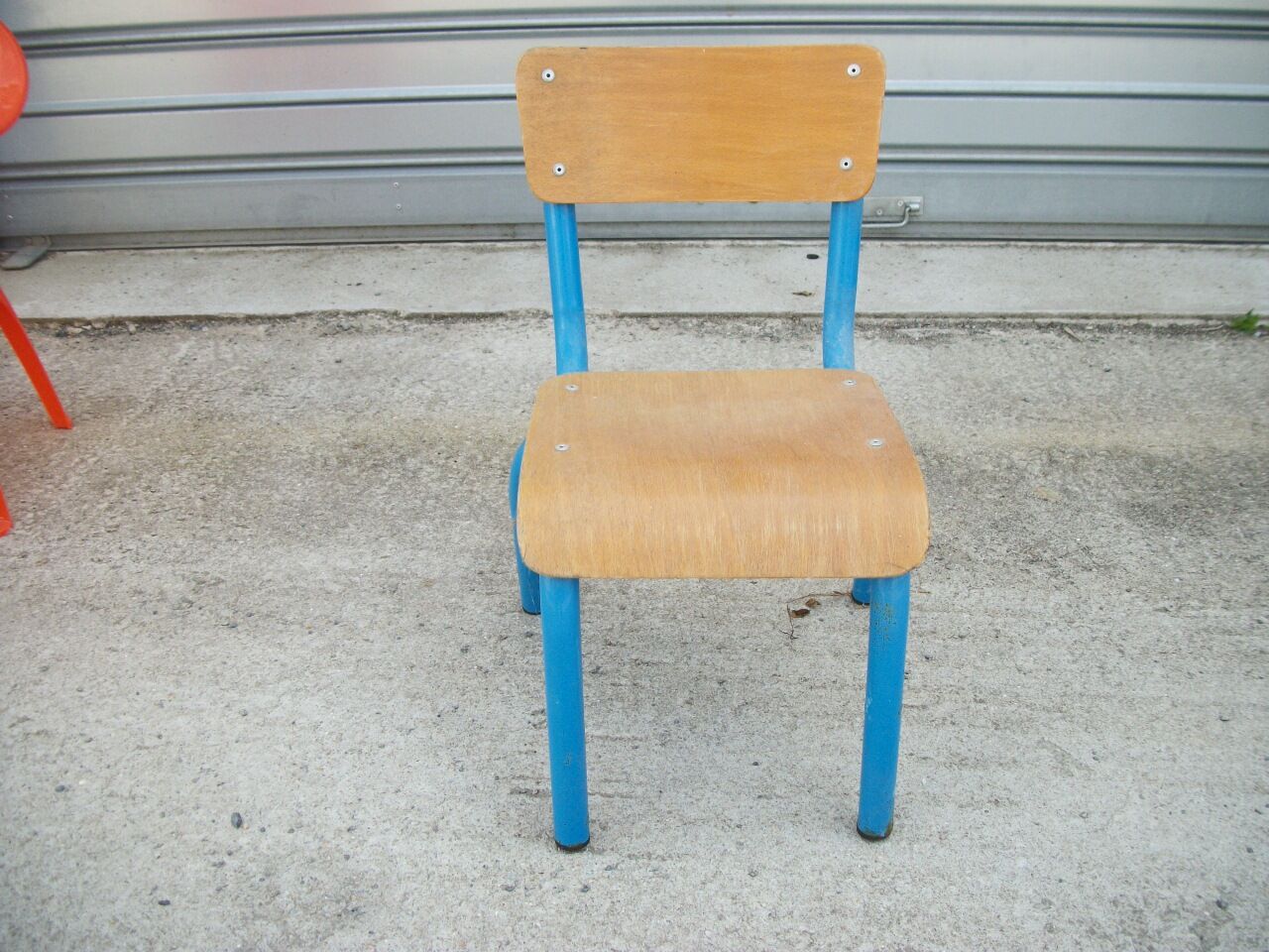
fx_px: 1173
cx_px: 634
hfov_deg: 56.8
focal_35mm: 32
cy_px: 476
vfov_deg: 44.2
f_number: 2.9
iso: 80
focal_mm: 5.7
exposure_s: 1/320
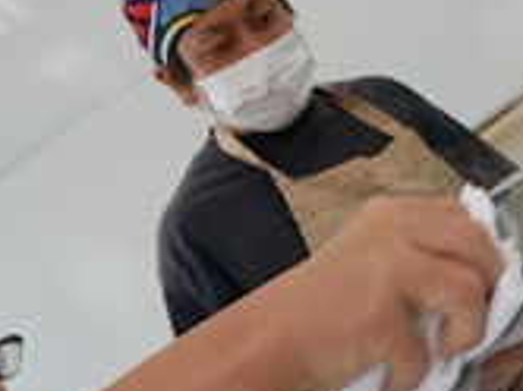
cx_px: 469
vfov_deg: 25.2
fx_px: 875
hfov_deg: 31.7
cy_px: 180
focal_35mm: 58
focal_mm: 12
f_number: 3.5
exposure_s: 1/125
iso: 320
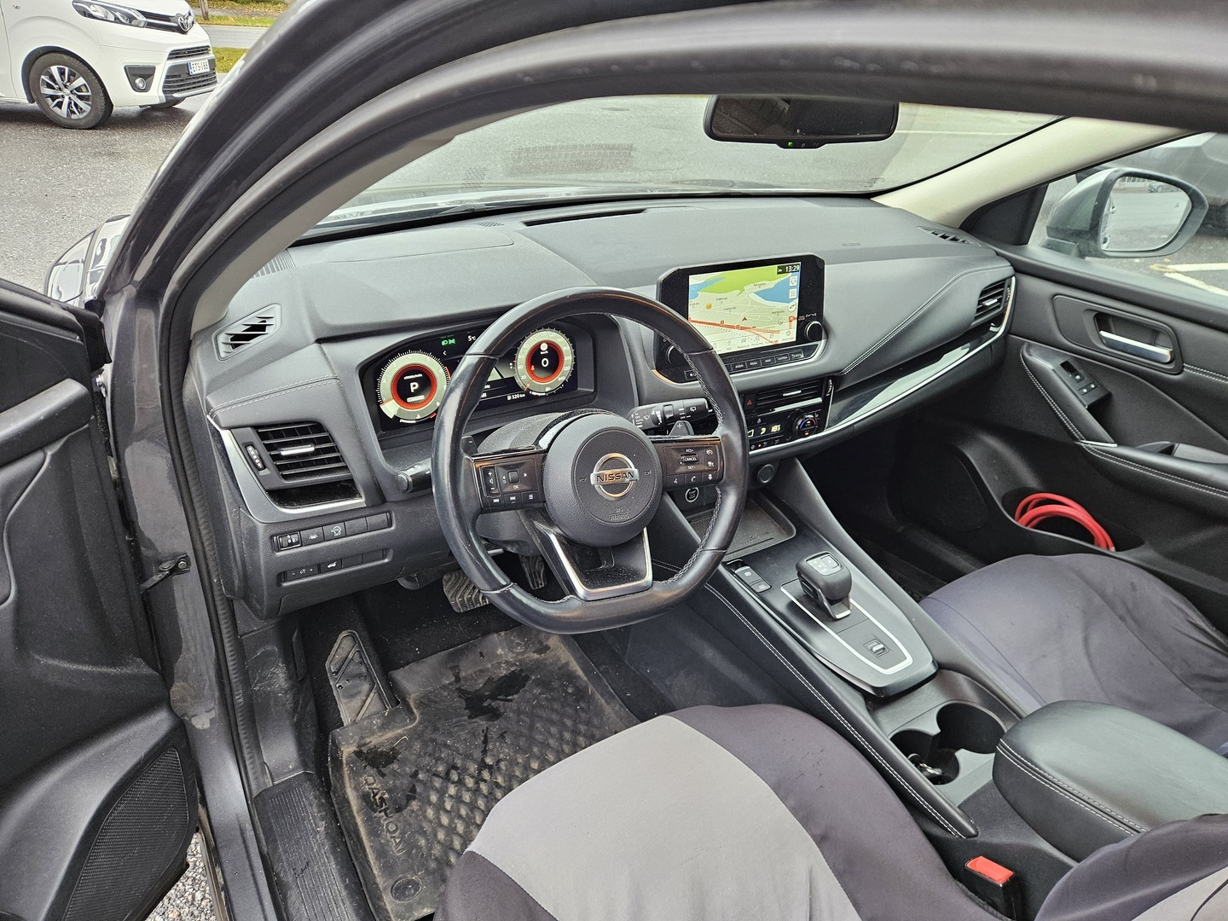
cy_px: 460
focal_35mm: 23
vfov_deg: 58.9
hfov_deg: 73.9
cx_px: 614
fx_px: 816
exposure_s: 1/100
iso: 200
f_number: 1.8
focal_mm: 5.4
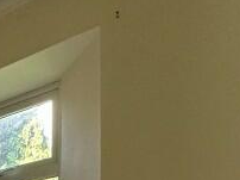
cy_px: 329
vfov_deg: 16.9
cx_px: -221
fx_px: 492
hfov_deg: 19.0
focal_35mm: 71
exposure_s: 1/99
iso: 125
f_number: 2.2
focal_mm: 2.22
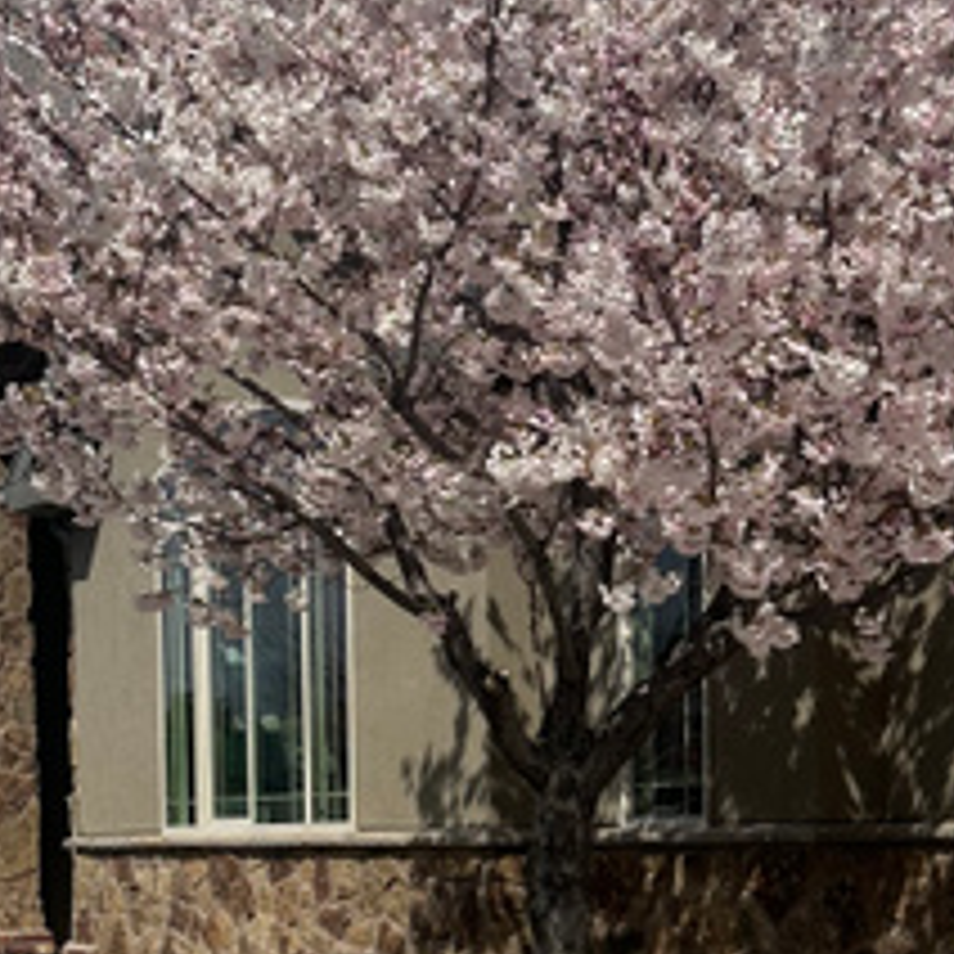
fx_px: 2401
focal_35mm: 77
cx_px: 518
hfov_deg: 22.5
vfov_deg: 21.8
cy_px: 927
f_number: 1.78
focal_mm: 6.86
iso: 80
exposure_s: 1/8929
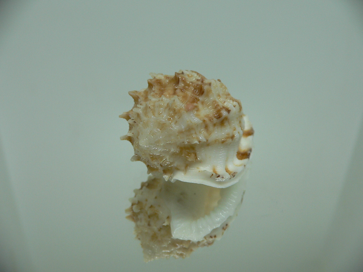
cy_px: 136
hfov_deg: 52.6
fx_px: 367
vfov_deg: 40.7
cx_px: 182
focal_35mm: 35
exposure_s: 1/60
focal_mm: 4.6
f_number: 2.8
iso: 100
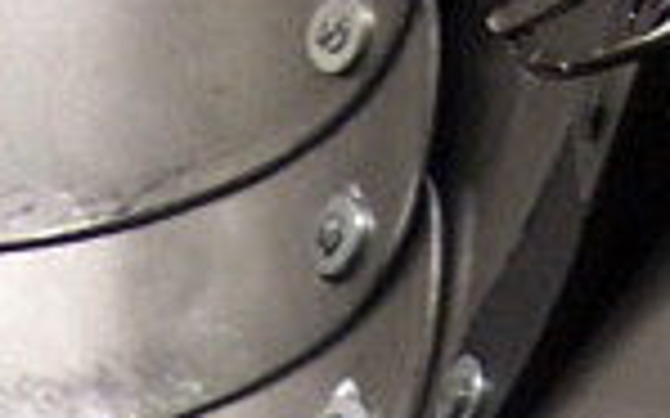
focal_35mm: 179
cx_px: 306
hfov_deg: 11.7
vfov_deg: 7.0
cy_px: 885
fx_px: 3267
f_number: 2.8
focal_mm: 8
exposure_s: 1/30
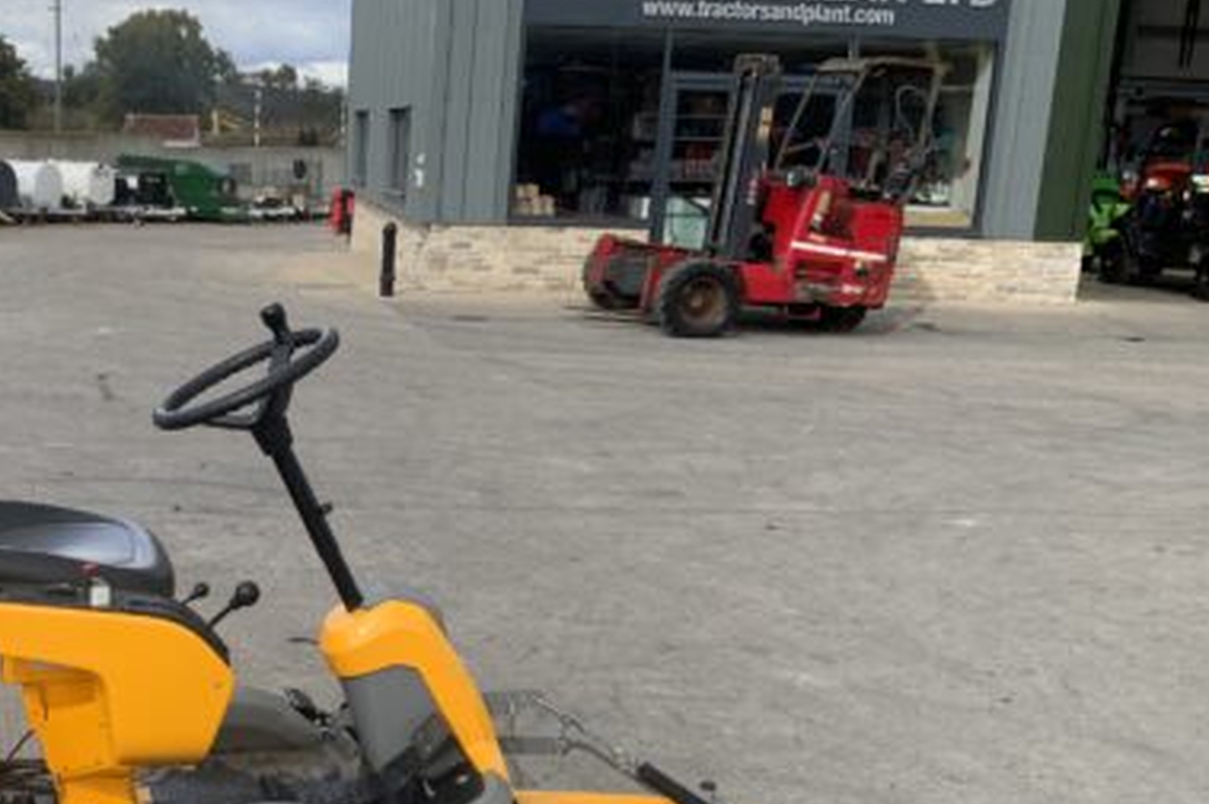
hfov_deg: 37.6
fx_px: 1711
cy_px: 536
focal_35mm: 51
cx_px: 252
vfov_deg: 26.3
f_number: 1.8
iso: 16
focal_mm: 3
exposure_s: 1/912
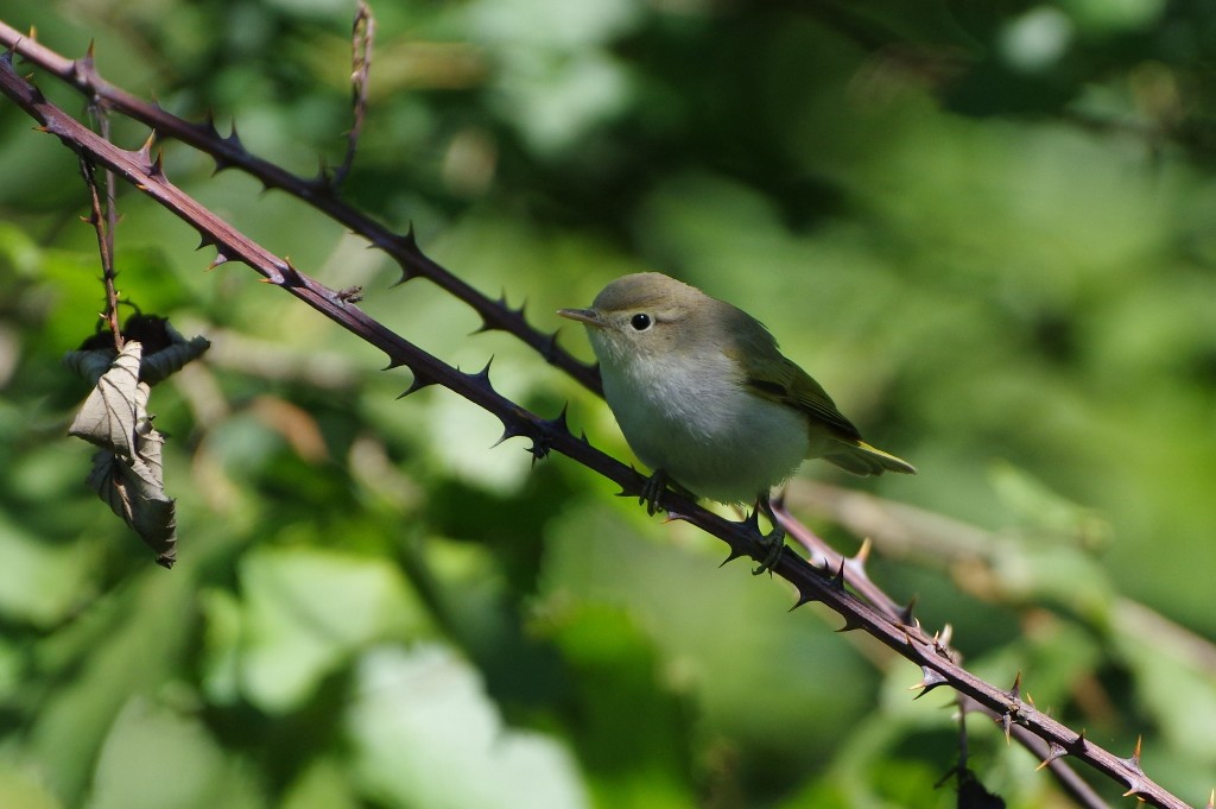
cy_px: 404
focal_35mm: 675
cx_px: 608
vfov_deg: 2.0
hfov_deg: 3.1
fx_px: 22781
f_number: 5.6
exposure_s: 1/500
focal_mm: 450
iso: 400
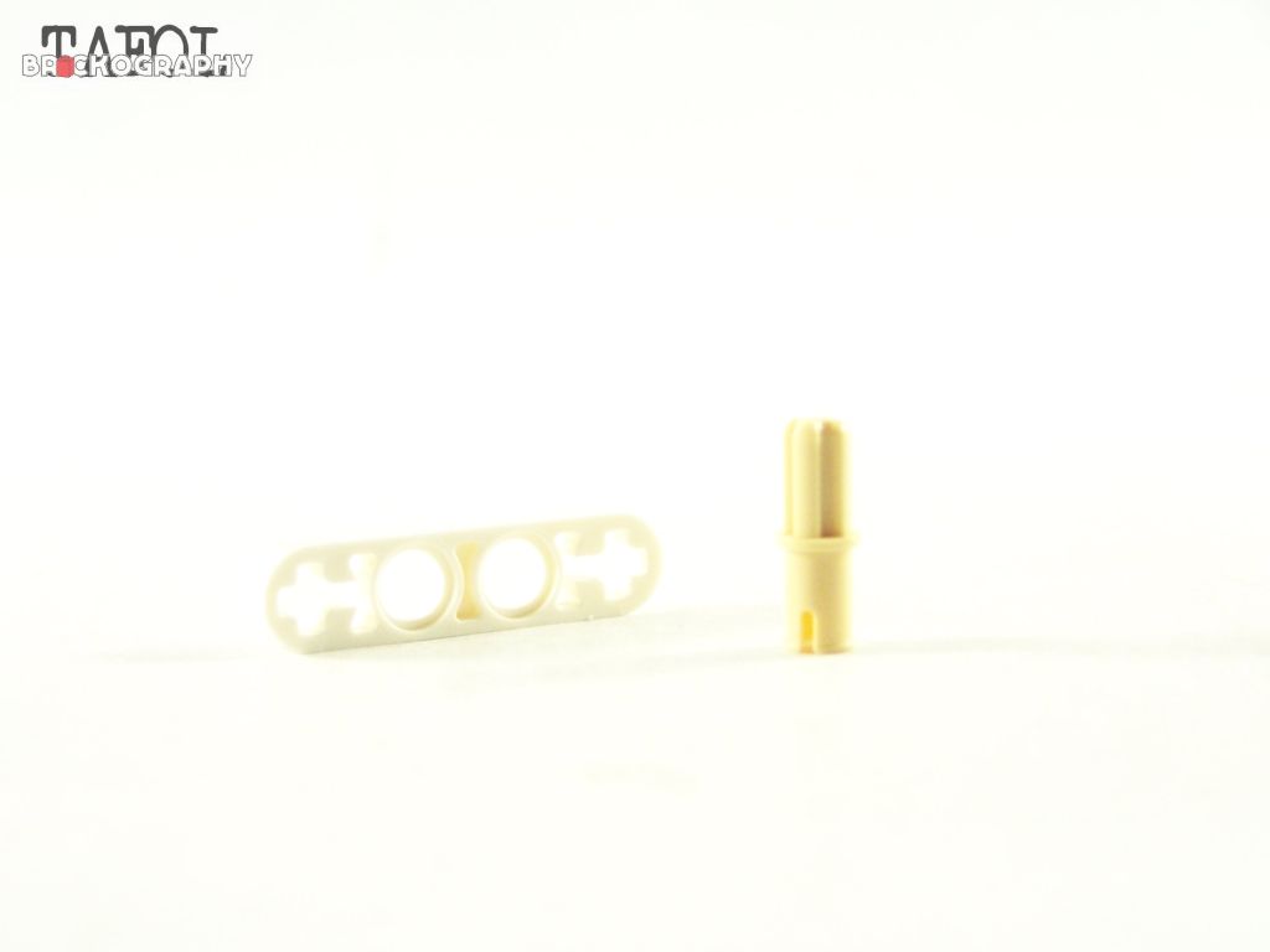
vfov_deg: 14.1
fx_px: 3852
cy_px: 476
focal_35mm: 105
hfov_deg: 18.7
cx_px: 635
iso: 400
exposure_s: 1/45
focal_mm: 17.5
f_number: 3.2
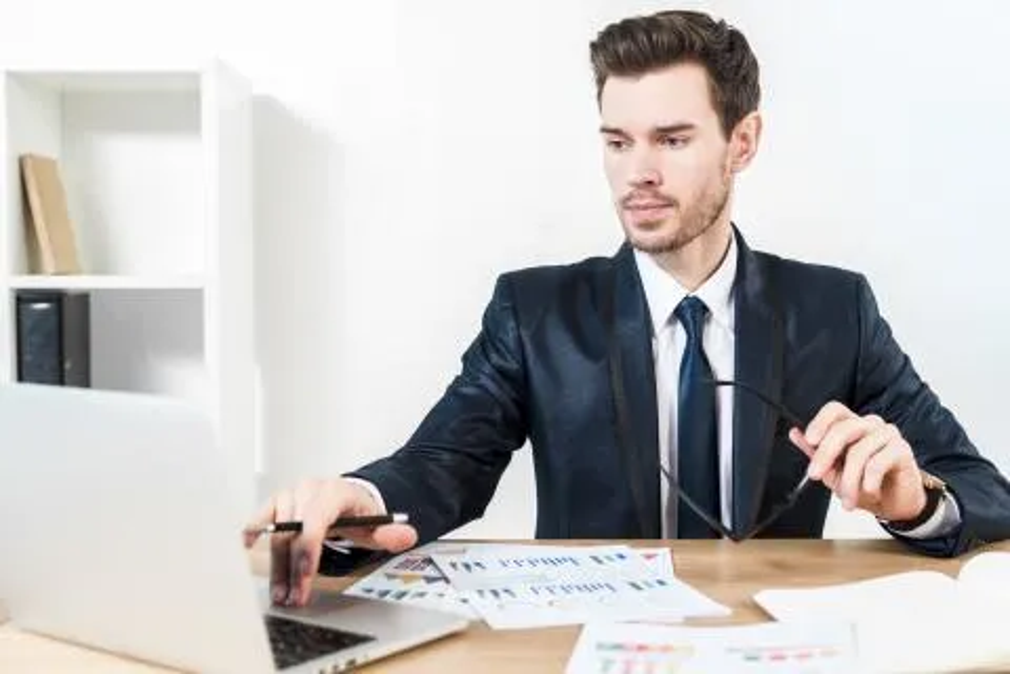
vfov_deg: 27.0
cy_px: 337
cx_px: 505
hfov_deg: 39.6
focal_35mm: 50
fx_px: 1403
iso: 200
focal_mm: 50
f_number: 4
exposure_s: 1/160
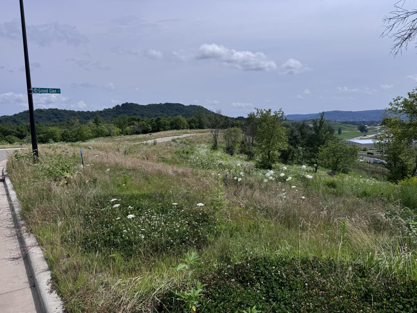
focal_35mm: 24
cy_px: 156
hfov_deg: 71.6
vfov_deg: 56.8
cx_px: 208
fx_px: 289
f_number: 1.78
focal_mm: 6.76
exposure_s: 1/7937
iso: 80
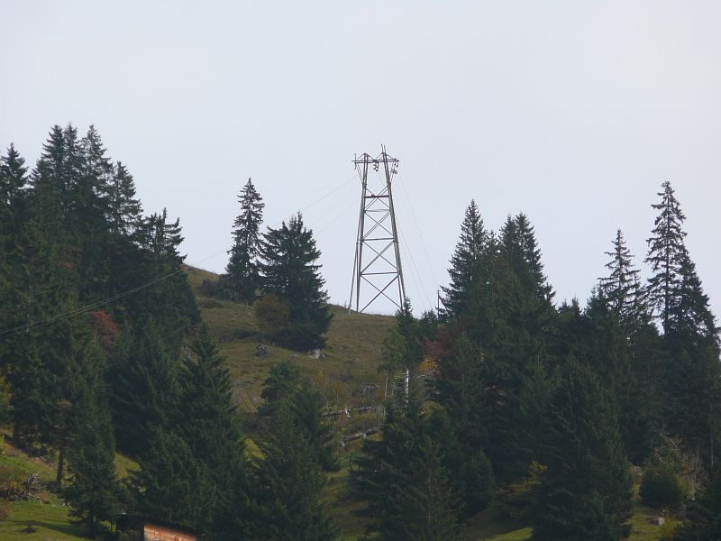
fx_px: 8748
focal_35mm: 420
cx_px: 360
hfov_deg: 4.7
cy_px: 270
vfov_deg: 3.5
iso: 100
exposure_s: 1/500
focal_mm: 88.8
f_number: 5.6
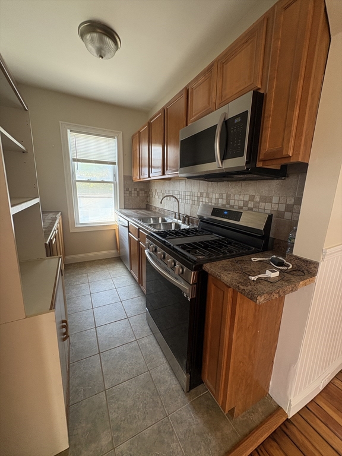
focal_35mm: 14
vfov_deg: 102.1
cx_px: 171
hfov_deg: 85.7
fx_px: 184
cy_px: 228
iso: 200
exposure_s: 1/71
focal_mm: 2.22
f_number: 2.2
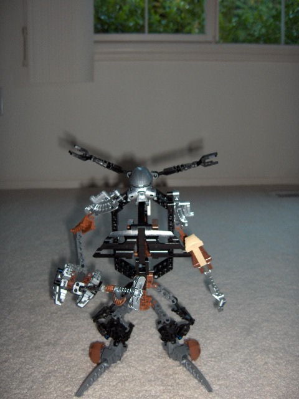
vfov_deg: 47.9
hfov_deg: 36.8
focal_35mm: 39
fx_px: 449
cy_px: 200
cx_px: 150
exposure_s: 1/60
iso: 100
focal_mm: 8
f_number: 2.8
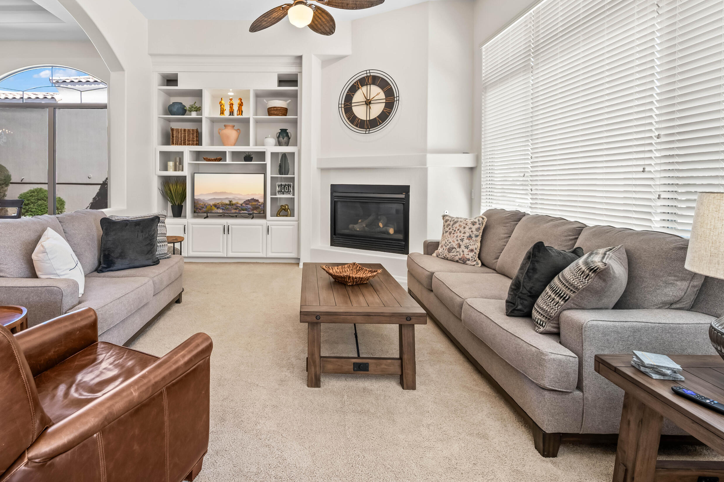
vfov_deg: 69.6
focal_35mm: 17
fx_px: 342
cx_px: 303
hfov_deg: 92.5
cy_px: 191
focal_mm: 14
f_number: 6.3
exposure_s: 1/10
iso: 320
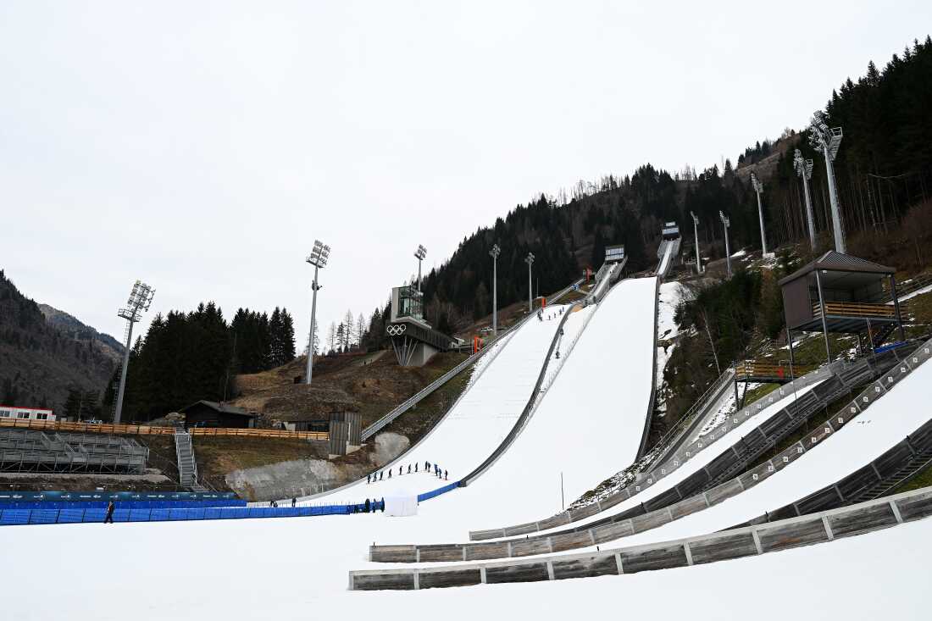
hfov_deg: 72.6
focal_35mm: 24
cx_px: 466
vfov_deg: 52.2
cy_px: 310
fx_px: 634
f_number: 8
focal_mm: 24.5
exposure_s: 1/250
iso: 360
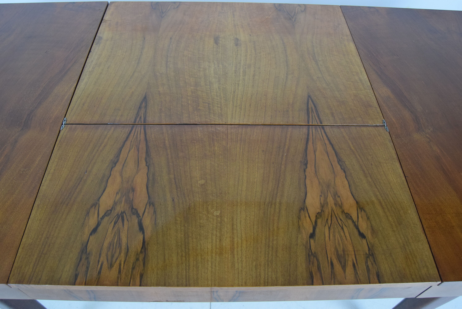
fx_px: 347
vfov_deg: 48.0
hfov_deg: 67.3
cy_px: 154
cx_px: 231
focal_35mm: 27
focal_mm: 18
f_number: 5.6
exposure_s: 1/125
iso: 1600
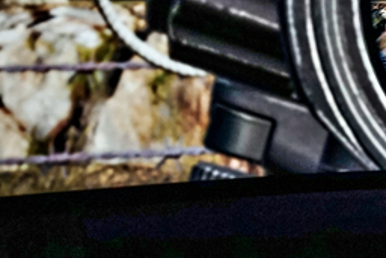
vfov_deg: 12.8
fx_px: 1148
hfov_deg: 17.5
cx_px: 547
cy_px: 186
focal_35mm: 107
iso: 800
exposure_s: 1/160
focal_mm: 28
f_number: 3.5
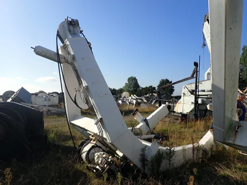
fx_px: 178
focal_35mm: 25
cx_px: 124
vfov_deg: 54.9
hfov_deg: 69.4
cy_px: 92
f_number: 8
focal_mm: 4.5
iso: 100
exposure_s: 1/250
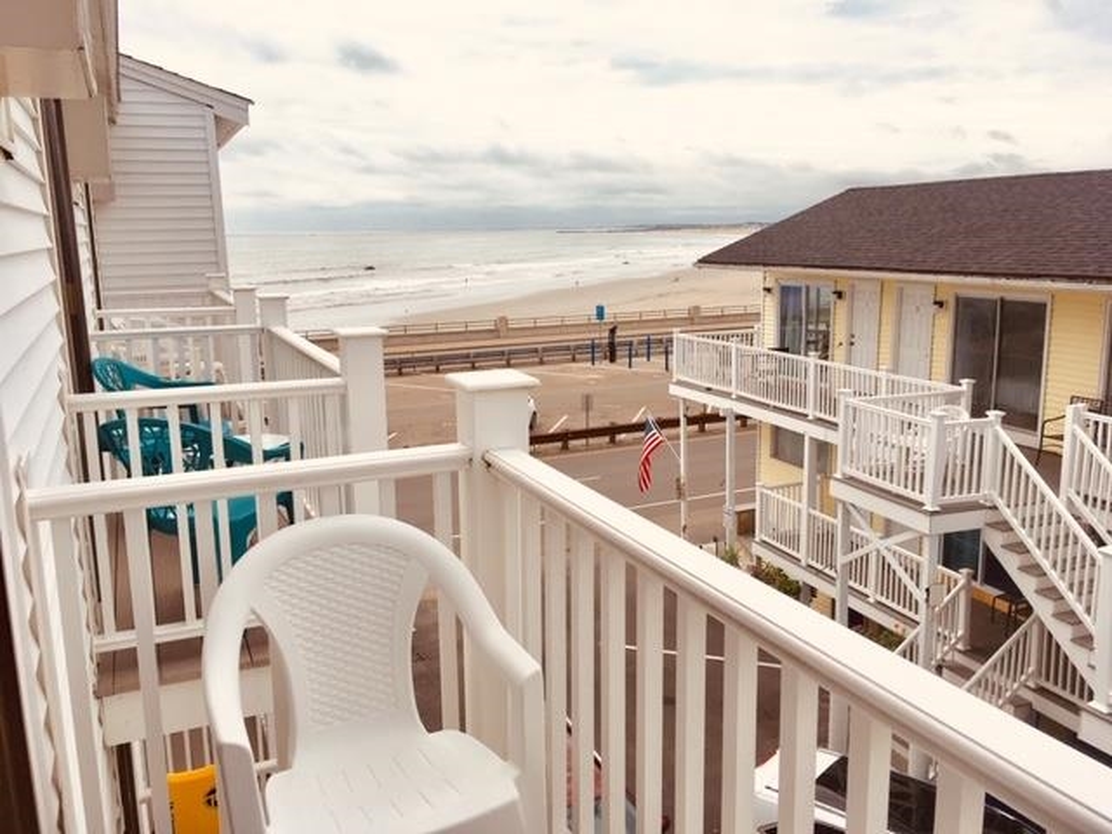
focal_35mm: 29
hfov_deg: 61.7
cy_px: 417
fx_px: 932
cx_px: 556
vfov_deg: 48.2
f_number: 2.2
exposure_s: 1/2959
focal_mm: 4.15
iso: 25
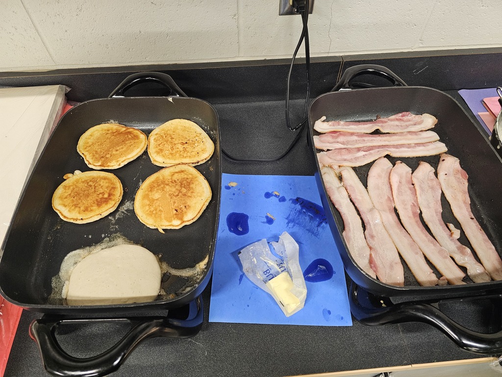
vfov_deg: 58.9
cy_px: 188
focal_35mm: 23
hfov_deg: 73.9
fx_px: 334
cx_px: 251
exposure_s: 1/90.1
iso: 500
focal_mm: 6.3
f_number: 1.7
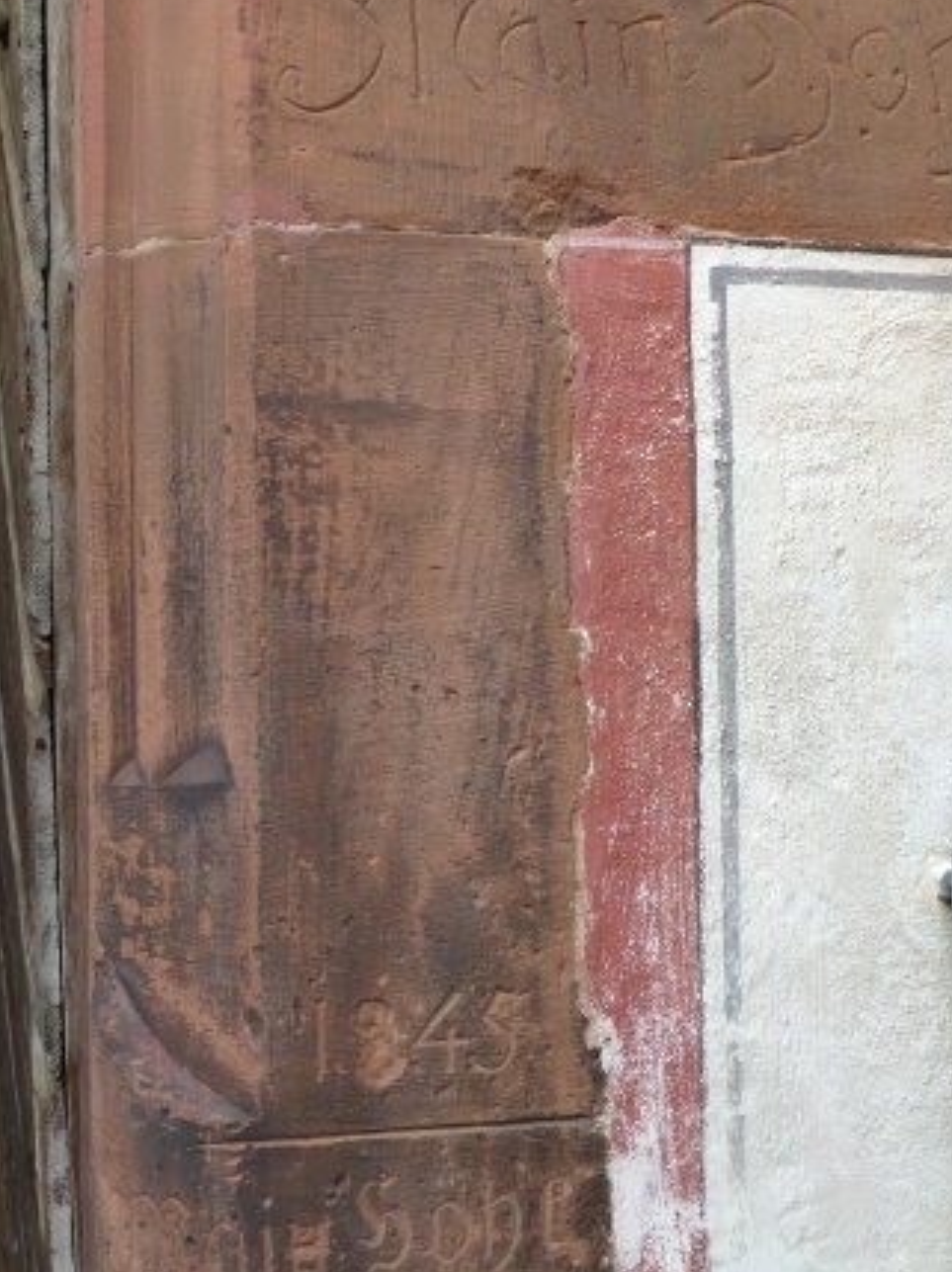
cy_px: 605
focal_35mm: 56
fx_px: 2057
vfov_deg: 34.4
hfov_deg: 26.0
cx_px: 546
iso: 100
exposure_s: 1/200
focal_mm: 6.9
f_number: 3.9
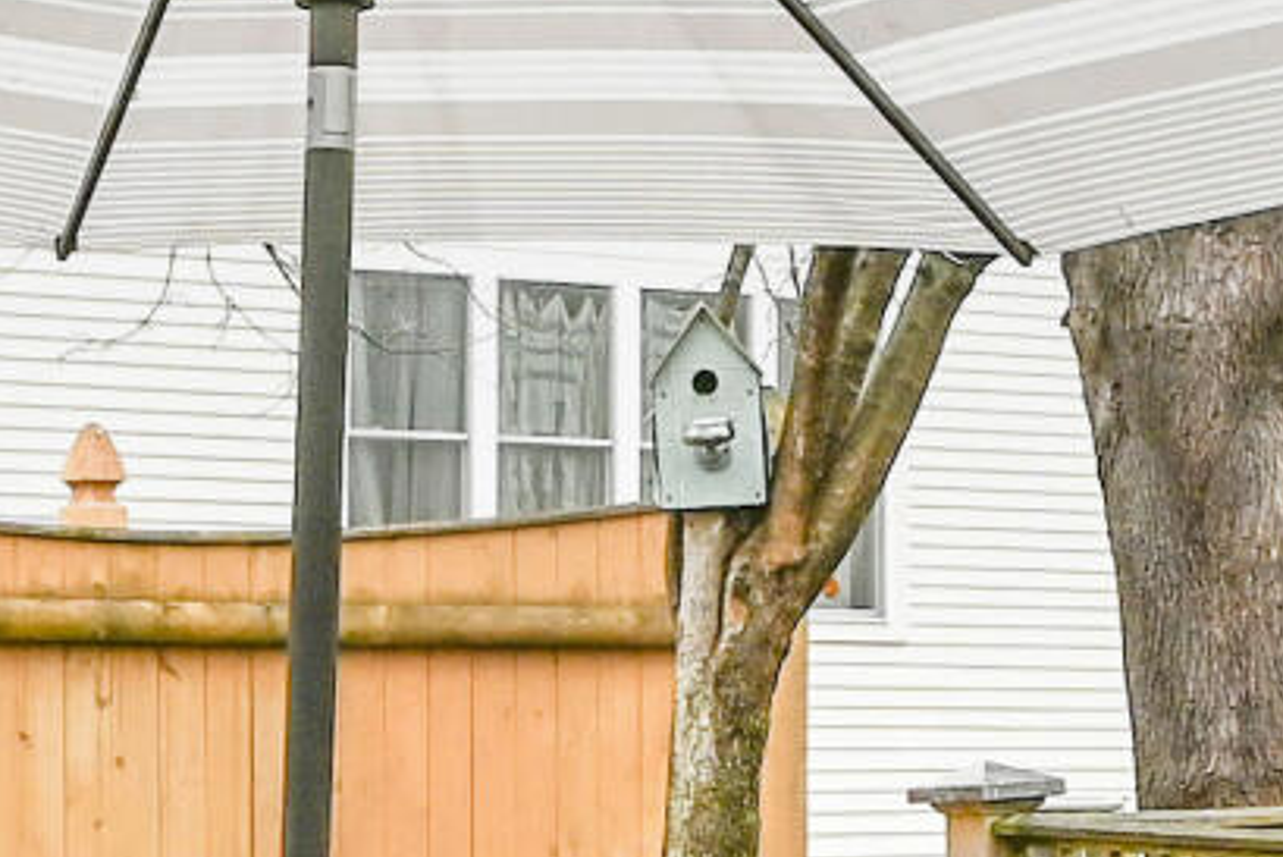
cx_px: 405
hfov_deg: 15.5
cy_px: 681
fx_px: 4706
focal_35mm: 132
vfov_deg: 10.4
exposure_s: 1/250
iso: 200
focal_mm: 12
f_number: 5.6
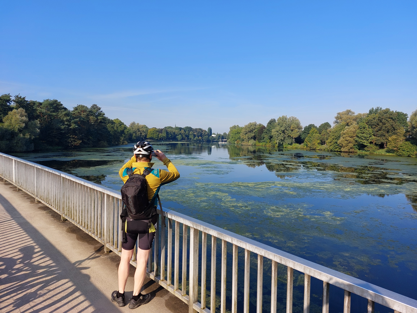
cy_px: 156
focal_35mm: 24
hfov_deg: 71.6
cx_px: 208
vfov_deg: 56.8
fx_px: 289
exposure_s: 1/921
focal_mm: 5.23
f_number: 1.8
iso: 25
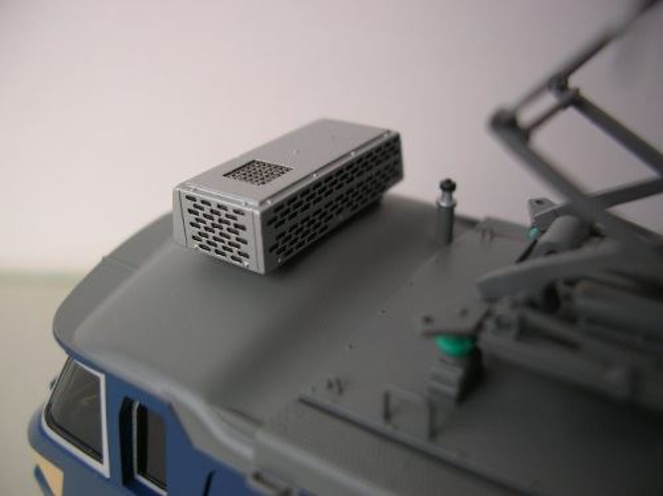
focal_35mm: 35
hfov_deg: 52.7
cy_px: 248
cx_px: 332
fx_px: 670
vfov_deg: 40.6
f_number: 2.8
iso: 50
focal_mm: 5.8
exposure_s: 1/45.3
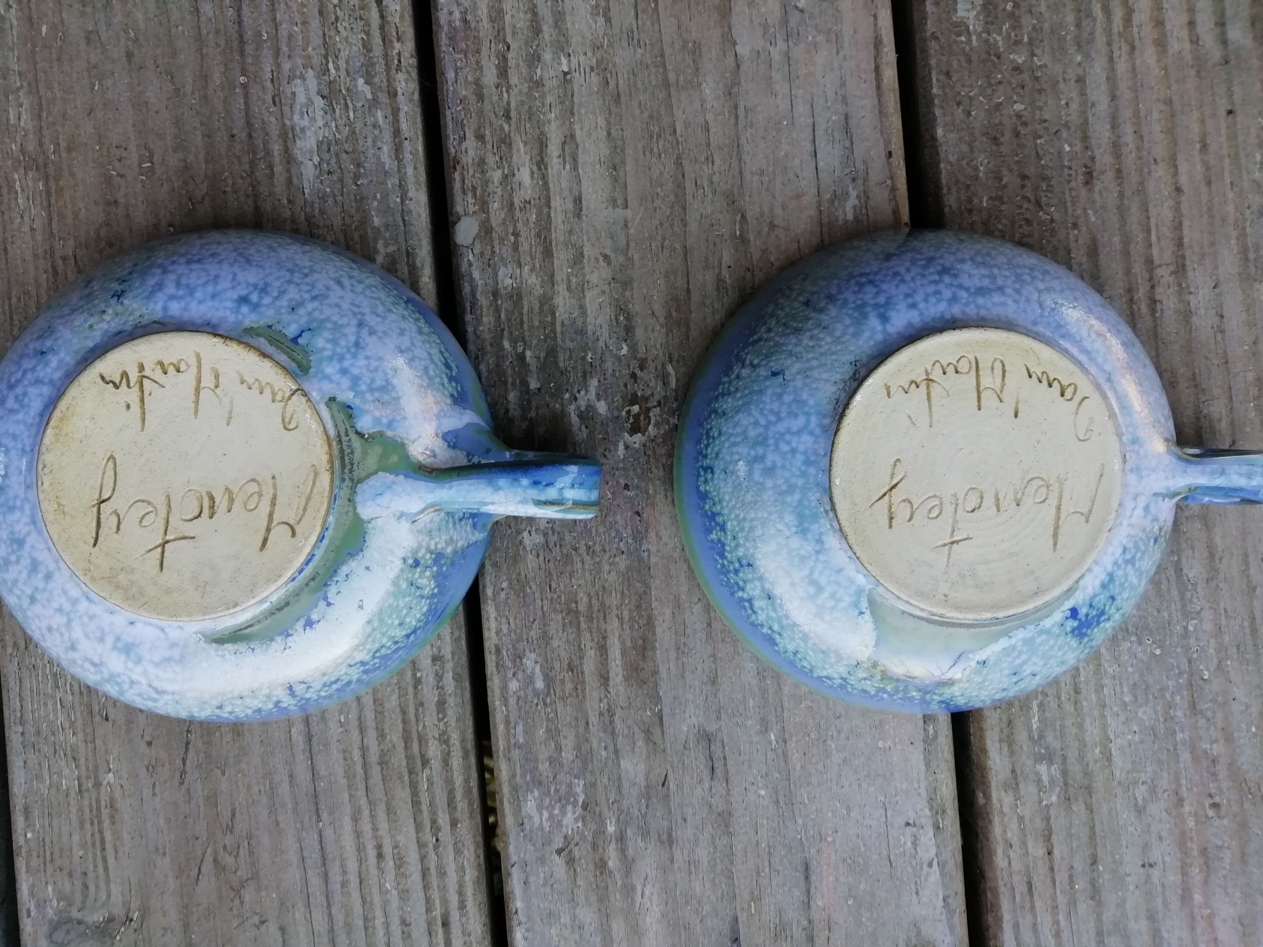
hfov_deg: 67.3
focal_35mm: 26
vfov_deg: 53.1
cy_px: 474
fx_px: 949
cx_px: 632
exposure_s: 1/100
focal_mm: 3.21
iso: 80
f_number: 2.2
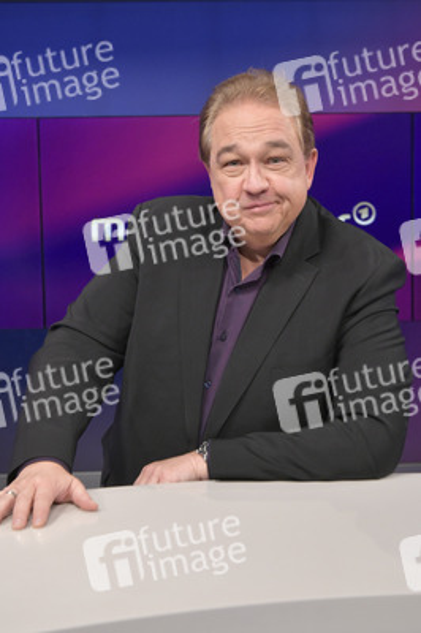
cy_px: 316
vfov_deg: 39.6
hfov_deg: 26.9
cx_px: 210
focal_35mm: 50
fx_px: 879
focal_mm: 50
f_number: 5.6
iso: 2000
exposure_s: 1/200
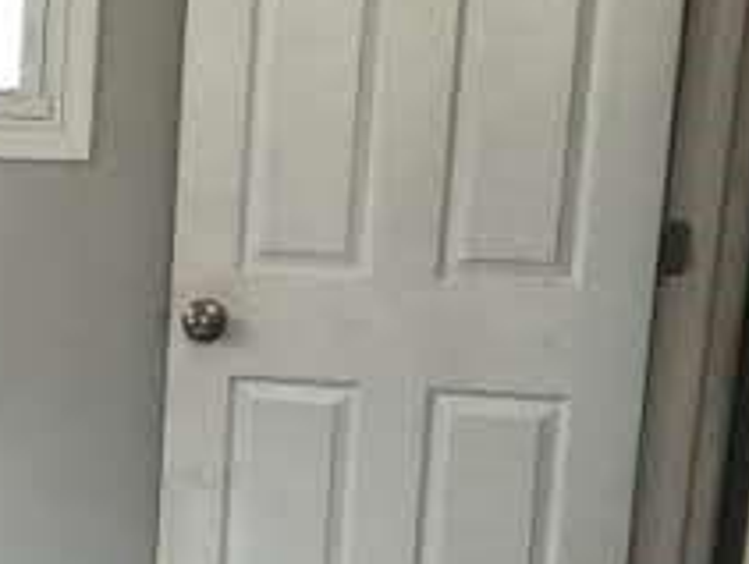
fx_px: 1886
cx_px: -280
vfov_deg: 16.9
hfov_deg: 20.2
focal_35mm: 87
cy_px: 419
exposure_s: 1/120
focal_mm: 5.4
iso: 400
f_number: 1.8
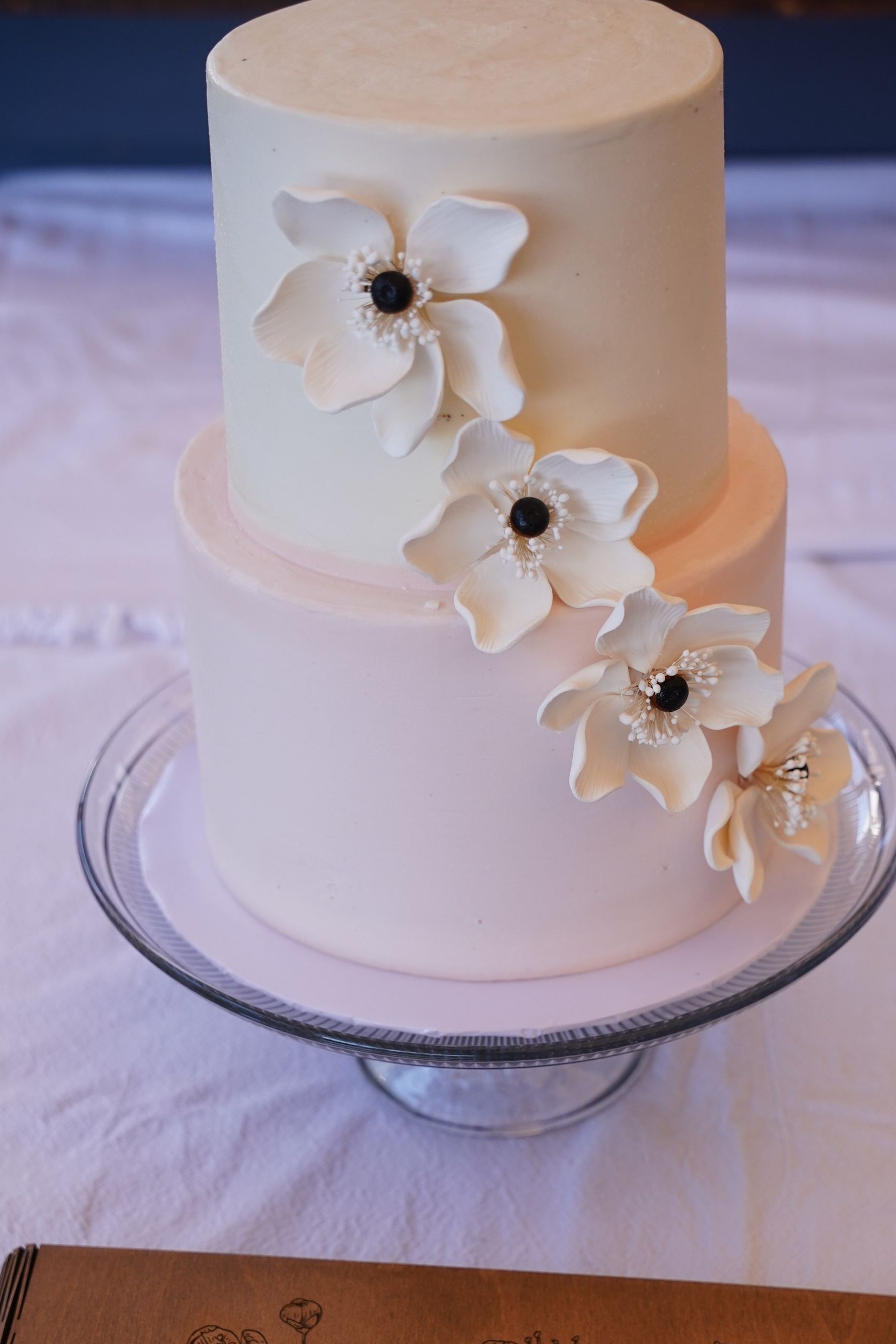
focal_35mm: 65
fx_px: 2418
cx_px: 508
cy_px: 970
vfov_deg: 30.7
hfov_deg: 21.0
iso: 400
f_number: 3.5
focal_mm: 42.5
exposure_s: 1/320
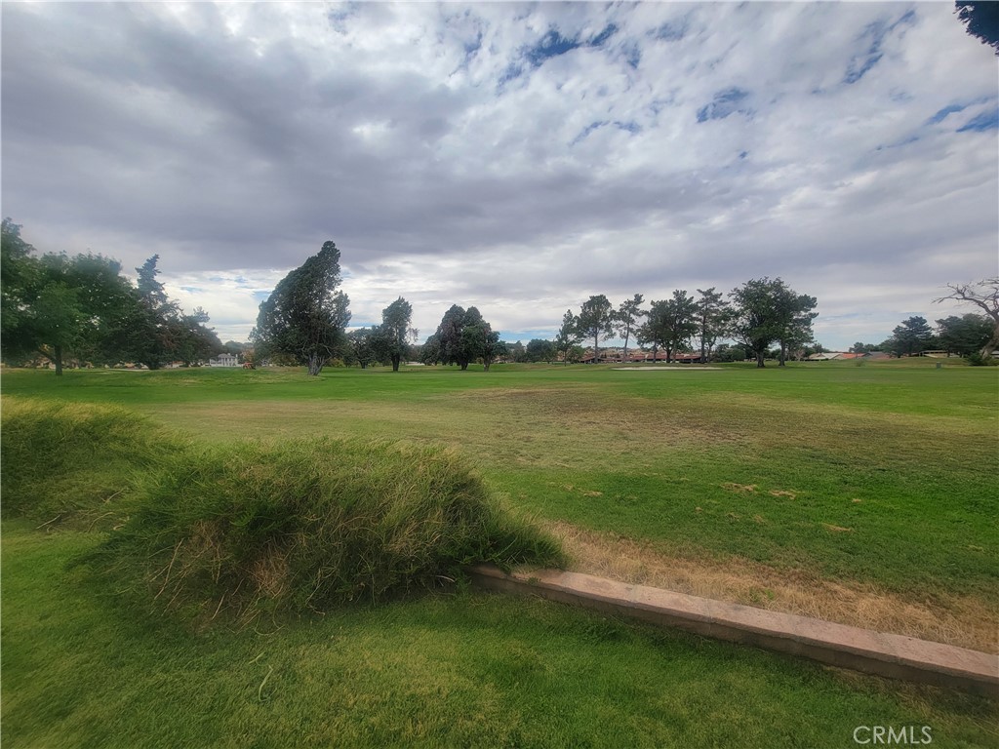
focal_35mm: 13
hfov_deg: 106.2
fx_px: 375
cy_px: 374
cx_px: 500
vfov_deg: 89.9
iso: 50
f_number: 2.2
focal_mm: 2.2
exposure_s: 1/1814
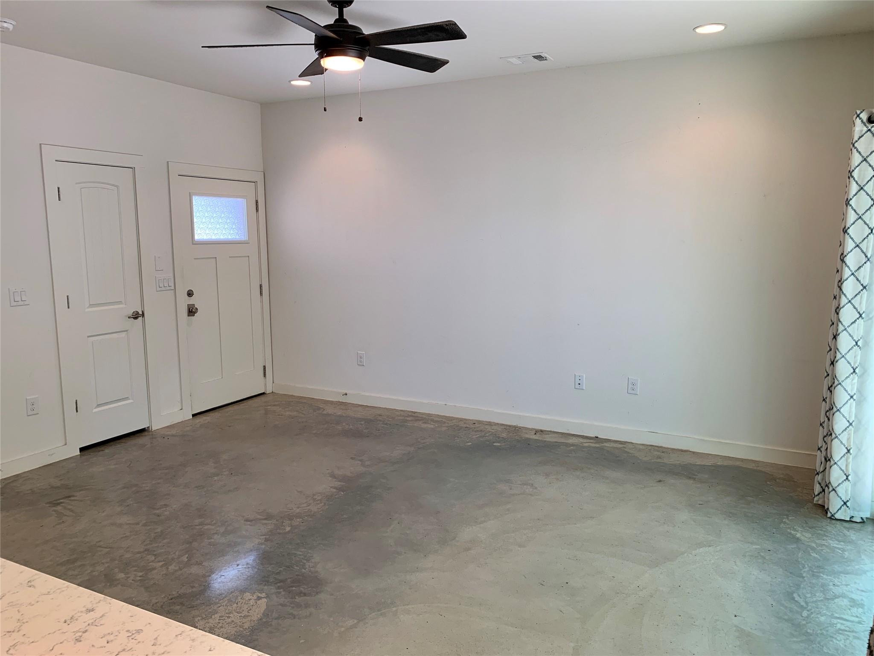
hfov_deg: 67.3
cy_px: 328
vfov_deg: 53.1
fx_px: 656
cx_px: 437
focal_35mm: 26
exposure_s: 1/60
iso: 50
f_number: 1.8
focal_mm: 4.25
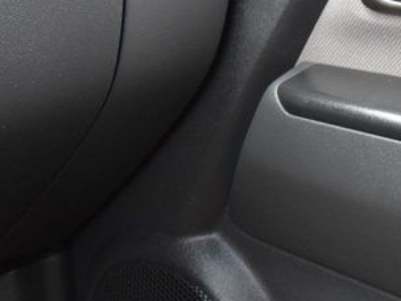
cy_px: 42
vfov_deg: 15.1
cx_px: -53
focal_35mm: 97
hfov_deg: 19.3
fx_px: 1124
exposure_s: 1/15
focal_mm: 20
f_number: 6.3
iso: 900
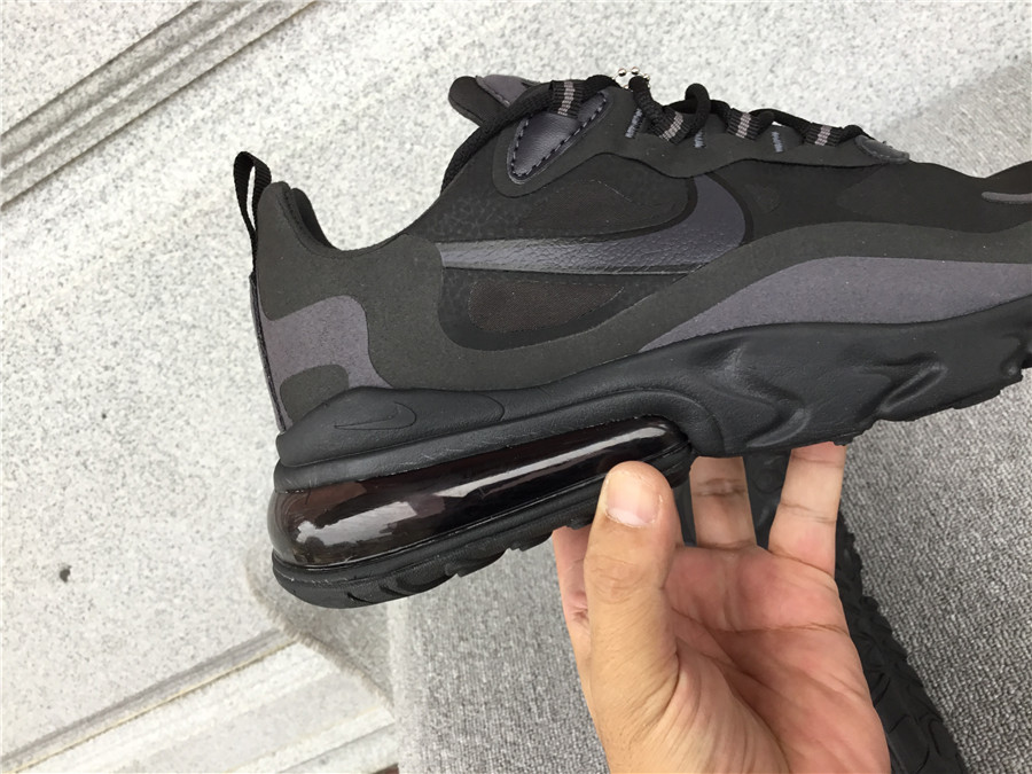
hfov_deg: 58.4
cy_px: 387
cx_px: 516
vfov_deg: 45.4
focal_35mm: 31
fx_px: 924
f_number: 2.4
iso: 32
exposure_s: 1/50
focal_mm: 3.3
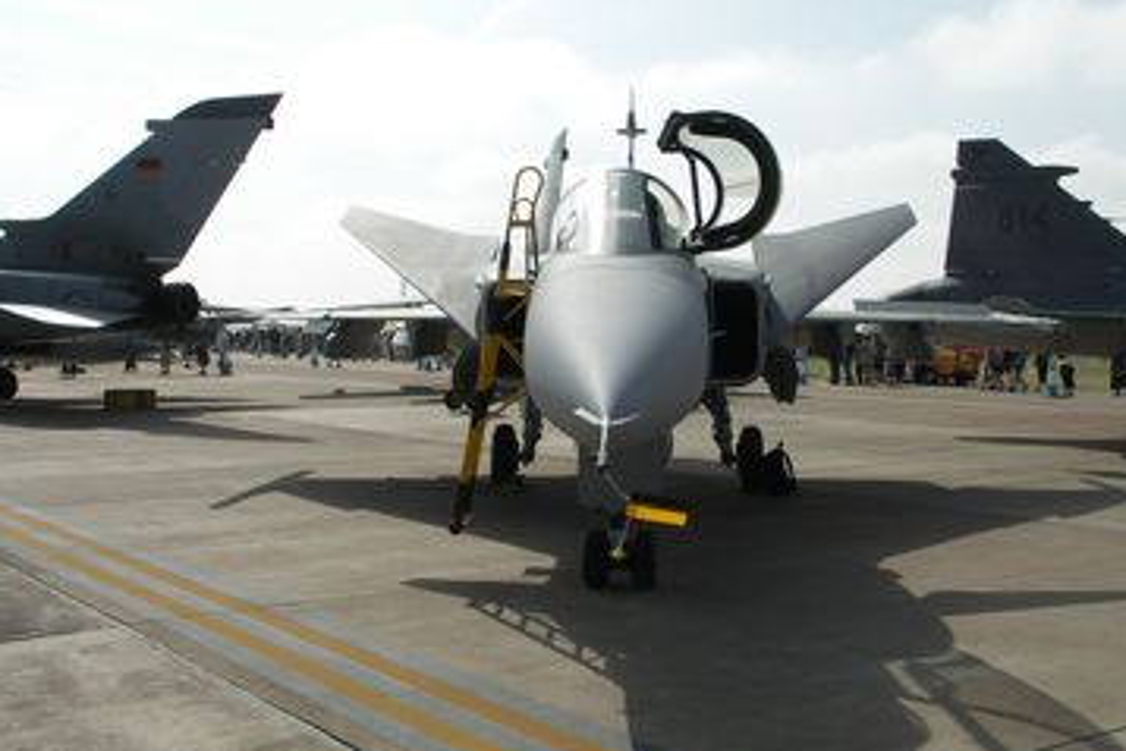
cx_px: 576
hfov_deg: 45.4
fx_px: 1345
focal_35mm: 43
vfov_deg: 31.2
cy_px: 365
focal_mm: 9.6
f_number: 7.1
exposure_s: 1/320
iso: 50
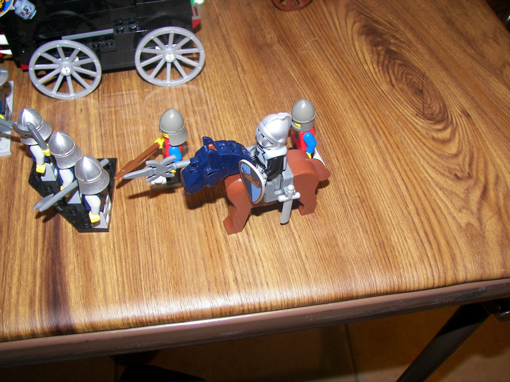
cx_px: 255
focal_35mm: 36
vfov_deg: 39.7
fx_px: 530
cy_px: 191
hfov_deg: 51.4
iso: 100
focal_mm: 6
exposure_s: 1/30
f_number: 2.8
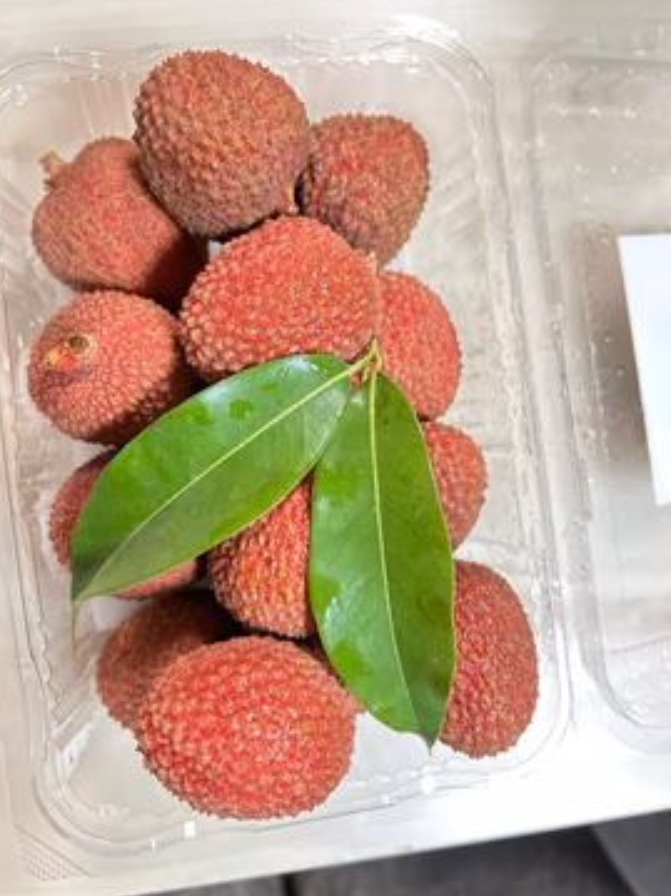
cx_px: 304
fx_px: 750
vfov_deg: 61.6
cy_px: 422
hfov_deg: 48.1
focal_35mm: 29
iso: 500
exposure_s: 1/40
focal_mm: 5.7
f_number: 1.5
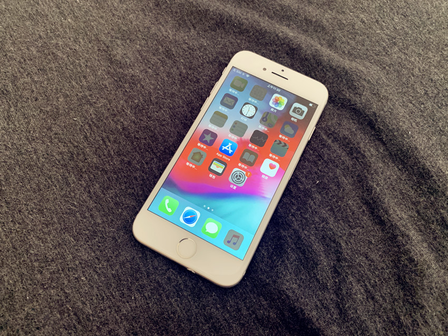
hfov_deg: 67.3
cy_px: 168
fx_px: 336
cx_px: 224
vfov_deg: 53.0
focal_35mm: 26
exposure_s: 1/50
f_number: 1.8
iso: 400
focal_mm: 4.25
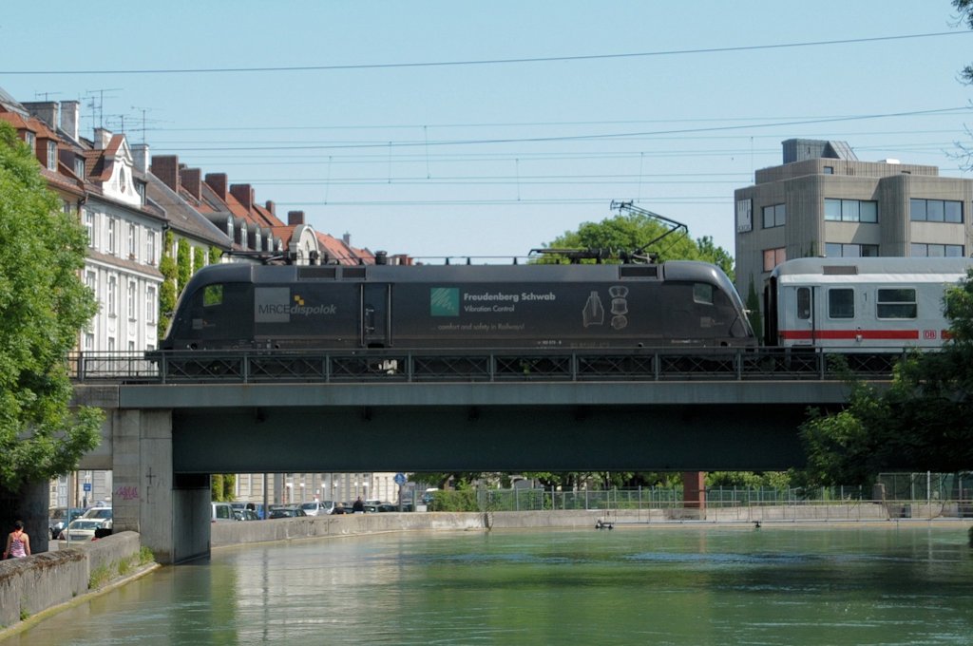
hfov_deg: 43.7
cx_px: 486
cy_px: 323
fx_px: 1215
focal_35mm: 45
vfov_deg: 29.8
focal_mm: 30
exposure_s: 1/800
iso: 320
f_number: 6.3
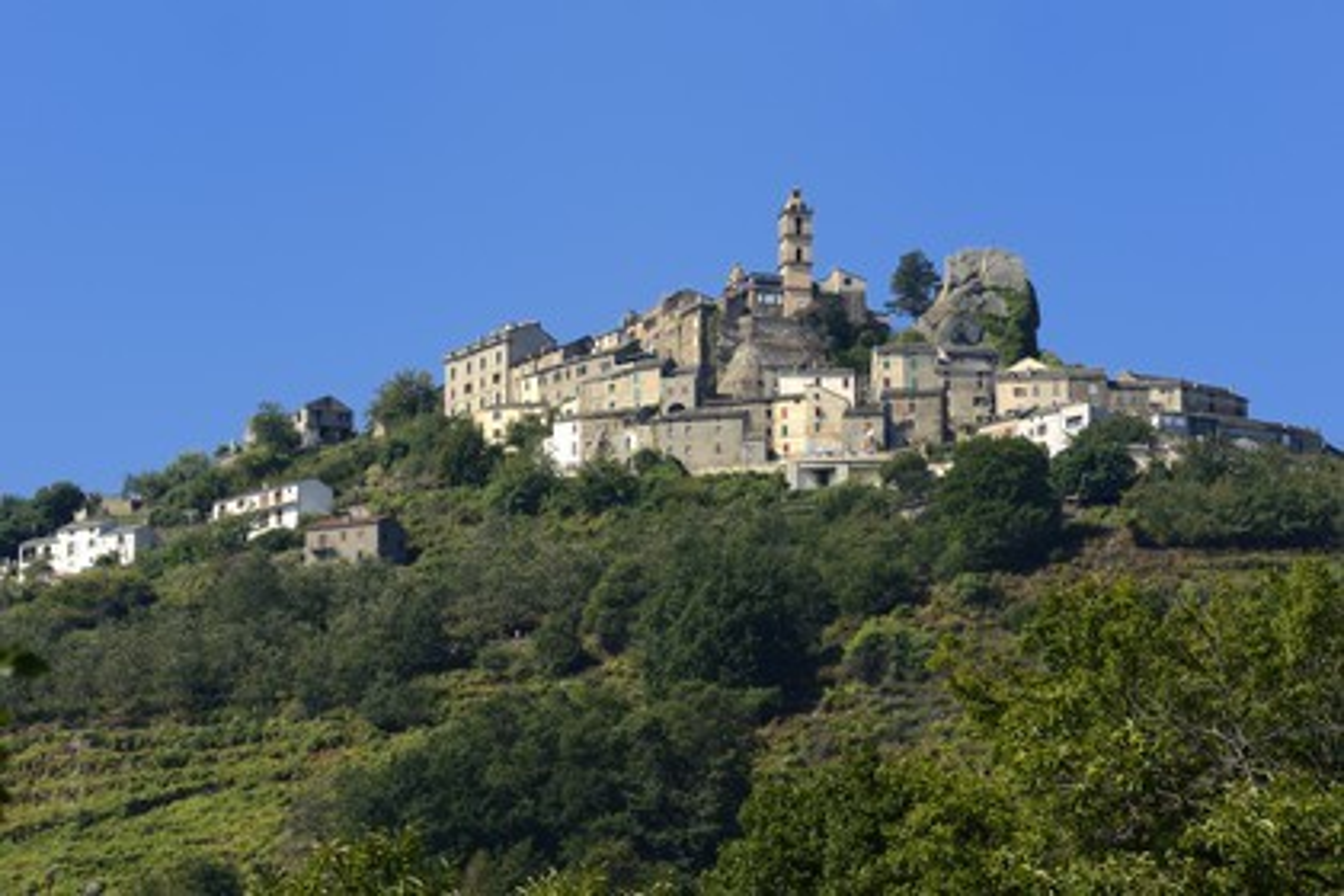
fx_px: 7466
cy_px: 448
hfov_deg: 10.3
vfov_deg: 6.9
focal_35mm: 200
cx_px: 672
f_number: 11
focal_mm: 200
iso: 200
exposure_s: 1/250
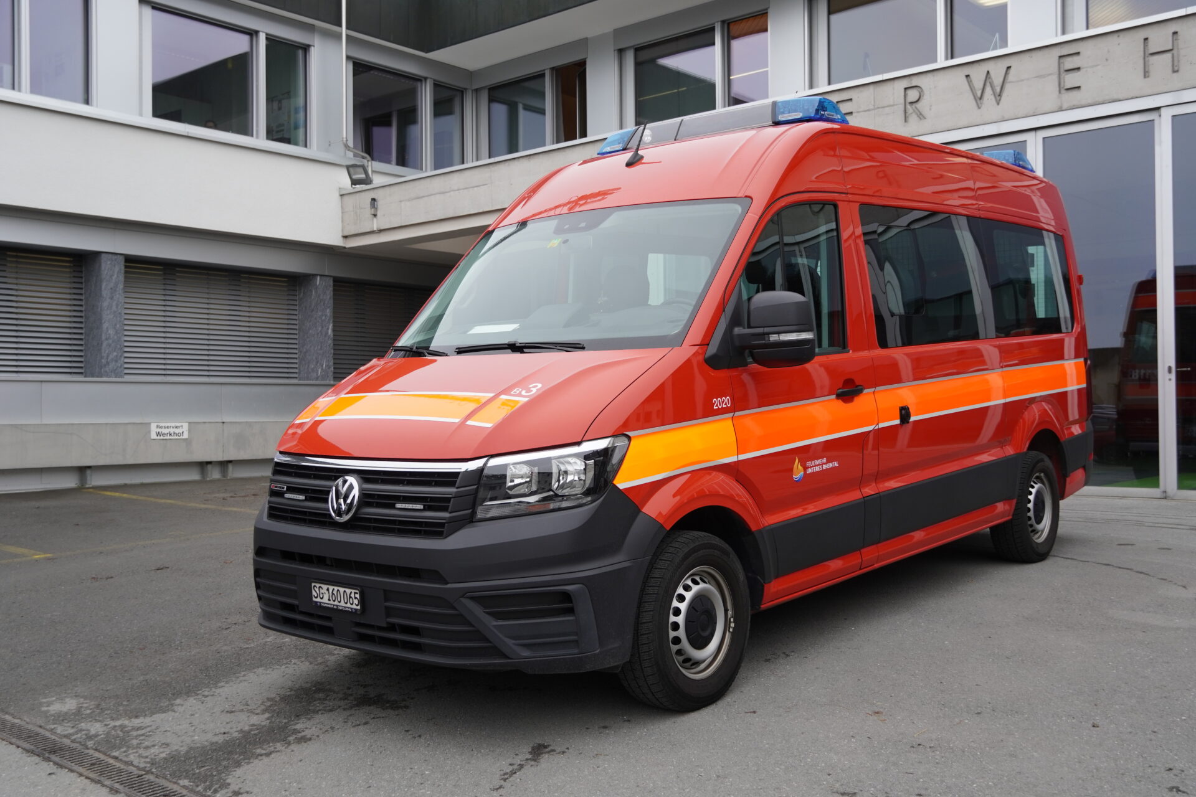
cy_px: 398
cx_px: 598
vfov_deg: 36.9
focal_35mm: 36
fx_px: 1196
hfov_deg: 53.1
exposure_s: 1/160
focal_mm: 24
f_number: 4
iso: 200
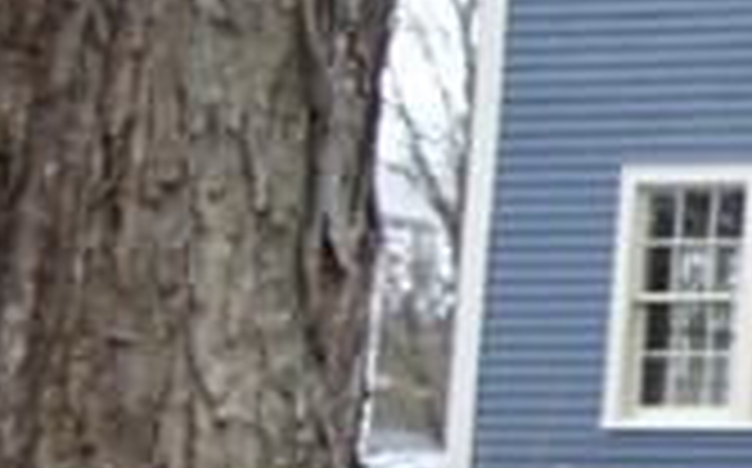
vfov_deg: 12.7
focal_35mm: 103
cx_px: 2206
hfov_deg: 11.7
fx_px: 2111
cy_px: 272
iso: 100
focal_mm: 11
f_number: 4
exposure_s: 1/20
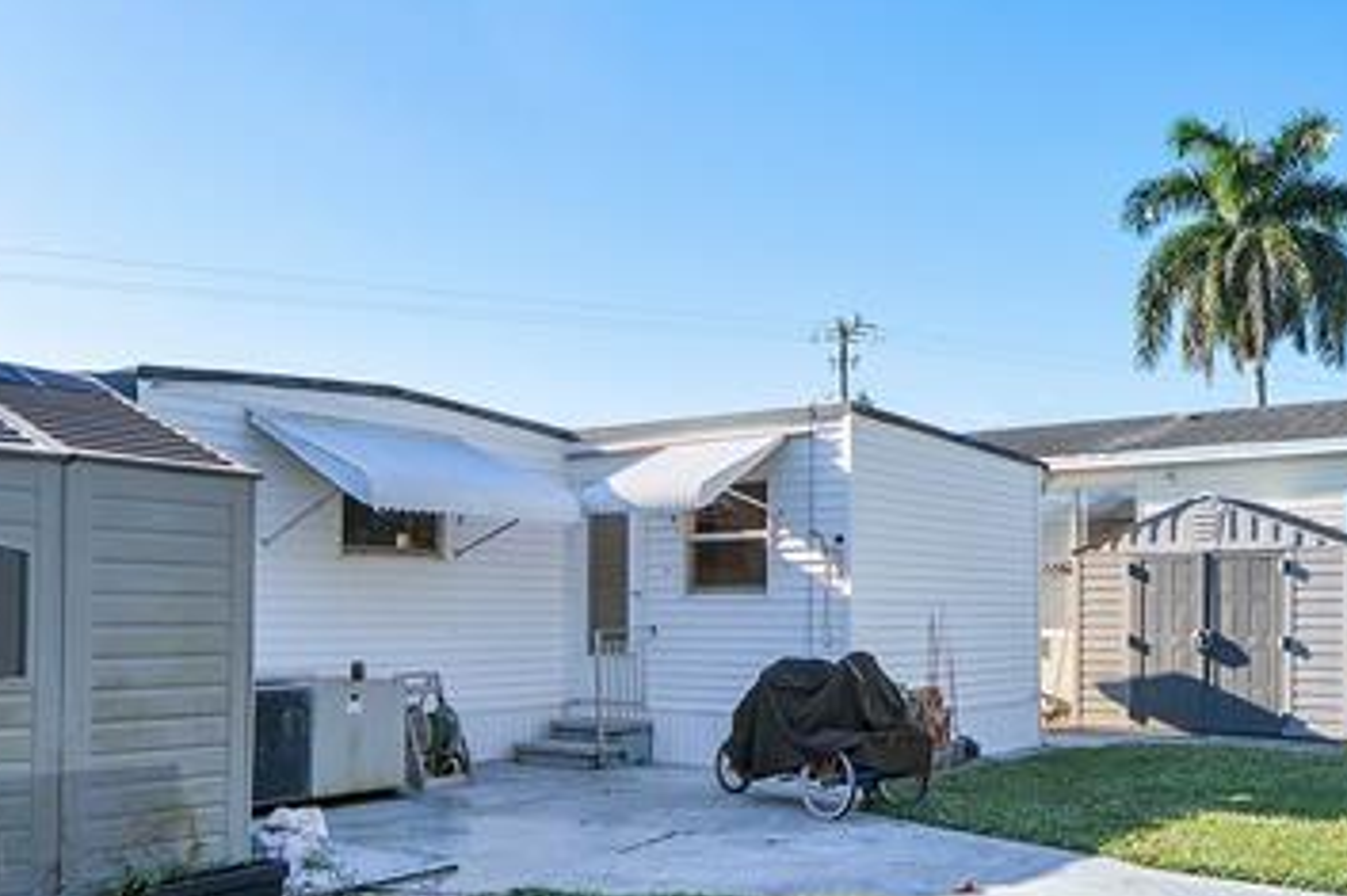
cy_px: 604
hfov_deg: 54.5
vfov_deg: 38.4
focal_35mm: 34
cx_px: 916
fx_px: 1272
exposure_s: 1/640
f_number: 9
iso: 500
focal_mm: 10
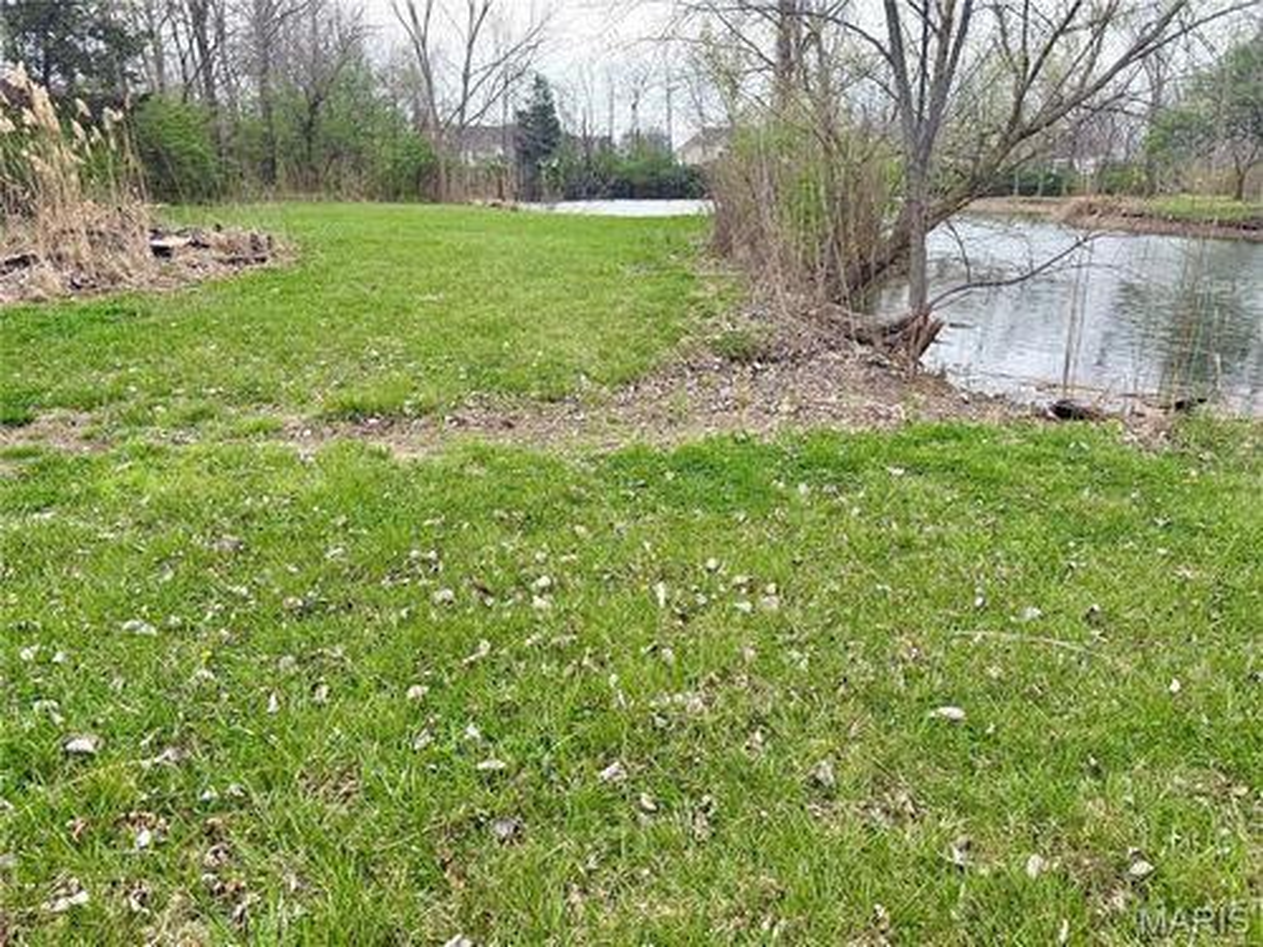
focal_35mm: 24
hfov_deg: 71.6
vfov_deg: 56.8
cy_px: 474
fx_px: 876
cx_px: 632
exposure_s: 1/1230
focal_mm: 6.76
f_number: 1.78
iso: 80
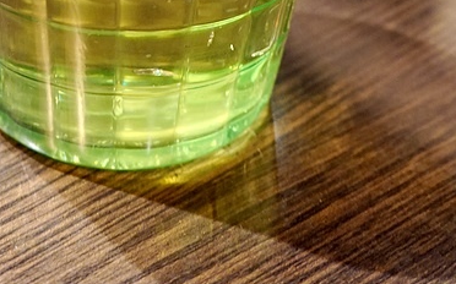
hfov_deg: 23.3
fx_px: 1098
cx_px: 142
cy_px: -211
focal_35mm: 88
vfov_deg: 13.4
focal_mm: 21
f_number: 4
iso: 800
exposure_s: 1/5
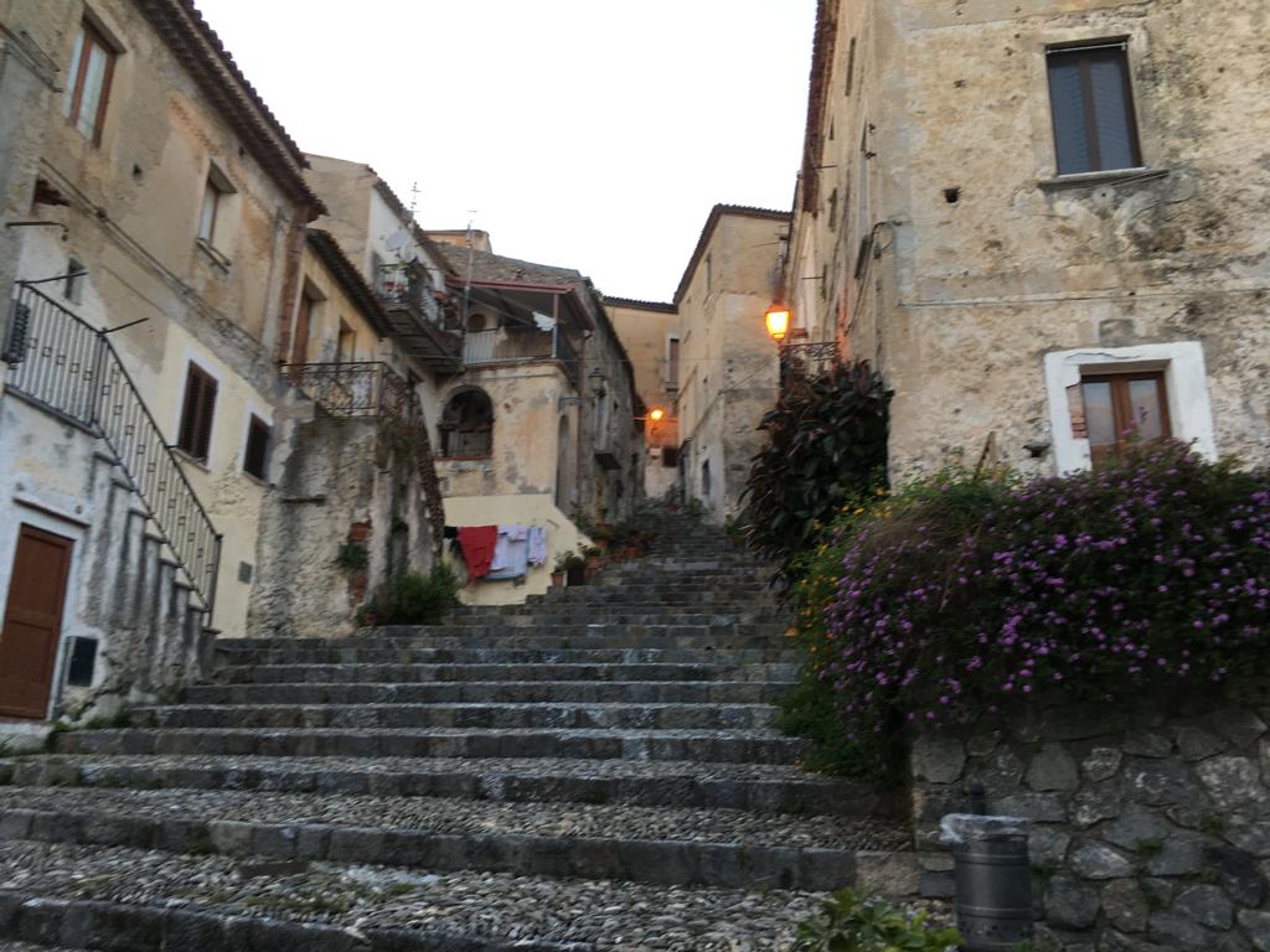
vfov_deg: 48.2
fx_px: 1064
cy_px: 476
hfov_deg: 61.7
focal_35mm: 29
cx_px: 635
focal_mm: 4.15
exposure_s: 1/50
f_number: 2.2
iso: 32
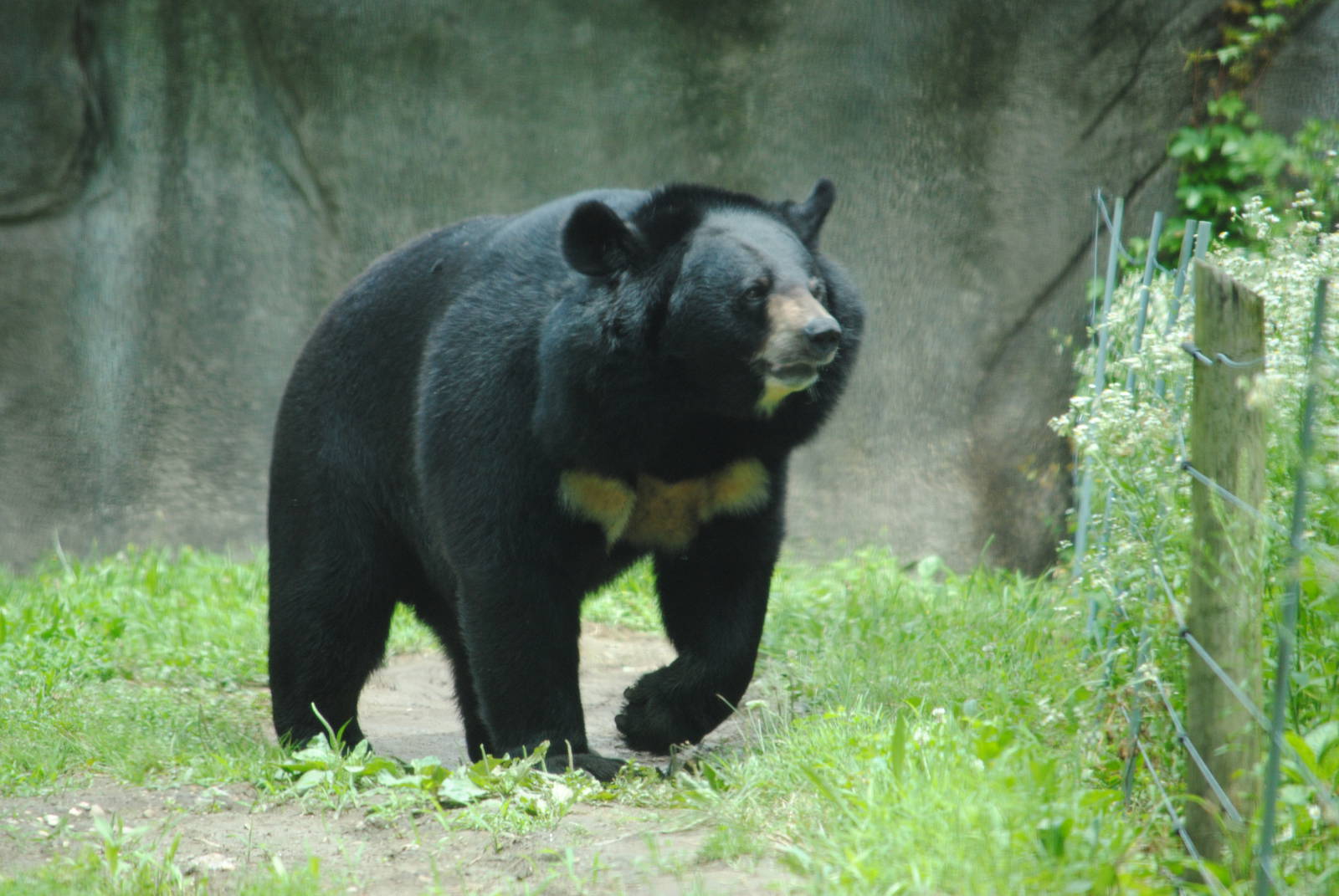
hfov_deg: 5.7
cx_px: 670
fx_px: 13406
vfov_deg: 3.8
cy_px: 448
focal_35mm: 360
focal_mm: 240
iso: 400
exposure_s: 1/320
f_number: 5.3
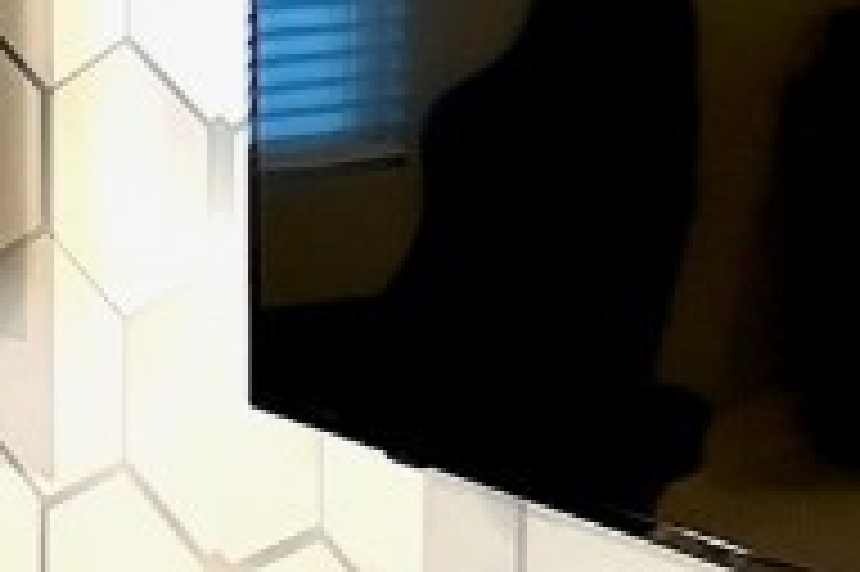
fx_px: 3461
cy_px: -41
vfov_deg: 9.4
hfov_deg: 14.0
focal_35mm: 145
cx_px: 27
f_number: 1.5
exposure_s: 1/60
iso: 160
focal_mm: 5.7
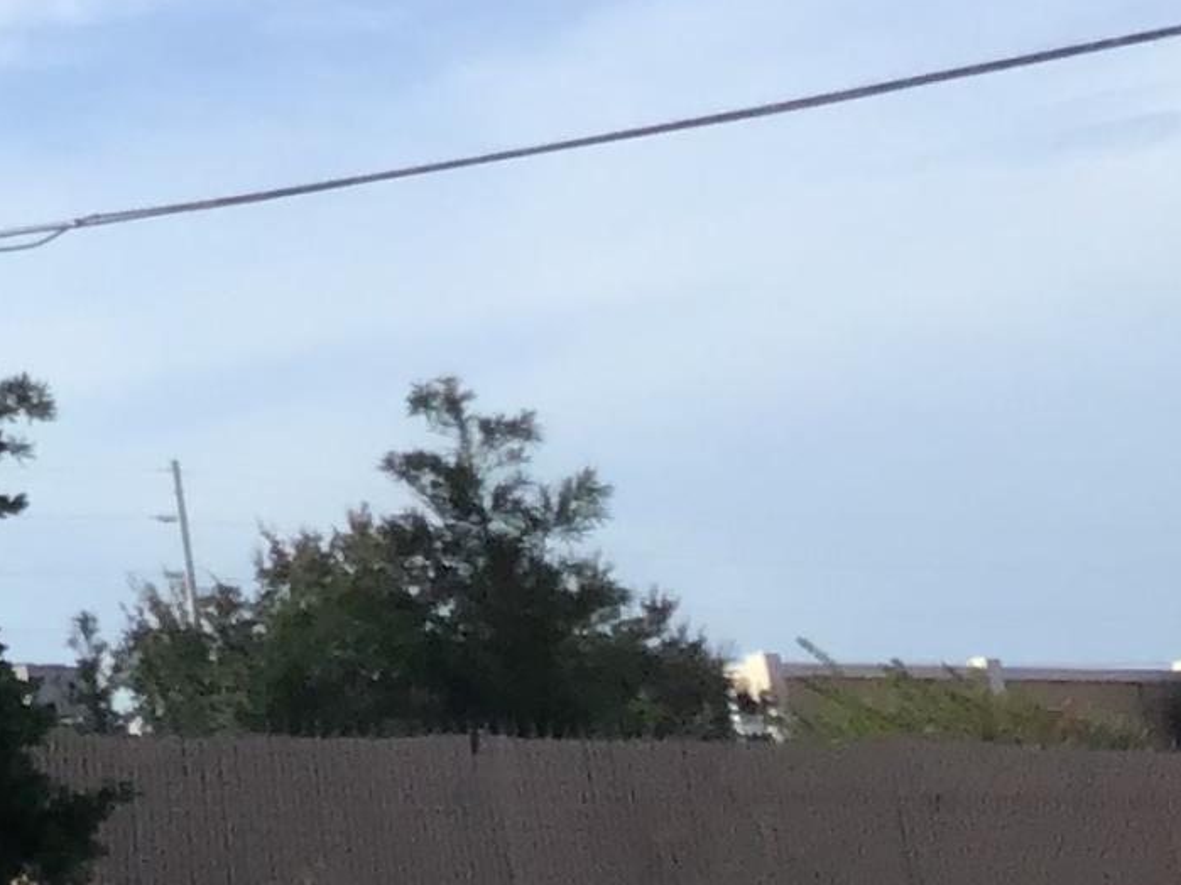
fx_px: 4537
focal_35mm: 133
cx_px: -1338
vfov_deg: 10.2
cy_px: -917
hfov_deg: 12.6
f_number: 2.4
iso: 25
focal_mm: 3.3
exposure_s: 1/1164
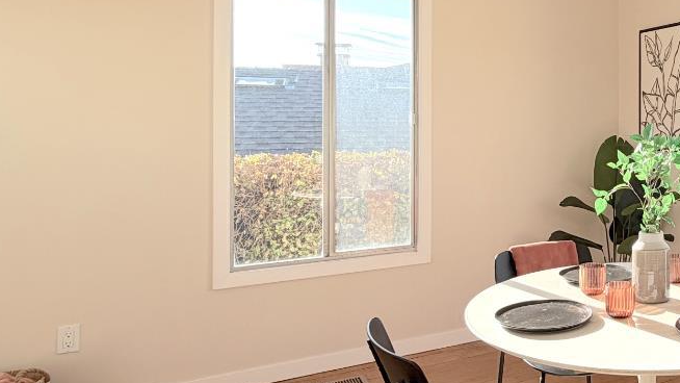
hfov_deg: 49.0
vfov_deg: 33.4
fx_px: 631
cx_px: 640
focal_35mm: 35
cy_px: 125
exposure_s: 1/297
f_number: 2.2
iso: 50
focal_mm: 2.22
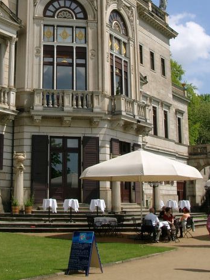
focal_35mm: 58
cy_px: 63
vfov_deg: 32.5
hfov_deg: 25.1
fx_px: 469
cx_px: 66
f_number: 5.6
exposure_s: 1/663
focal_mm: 7.13
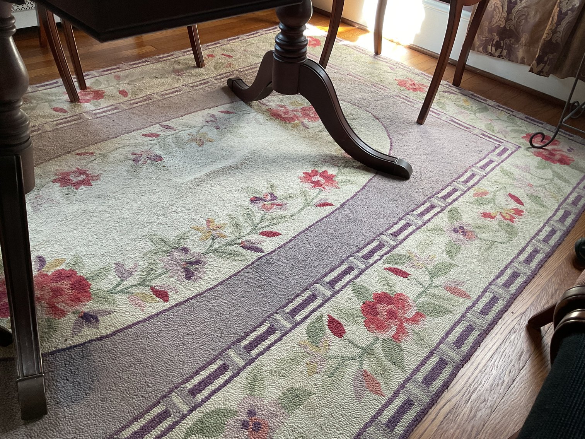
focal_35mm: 29
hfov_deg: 61.7
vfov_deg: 48.2
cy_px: 220
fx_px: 490
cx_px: 292
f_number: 1.8
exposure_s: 1/60
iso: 80
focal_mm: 3
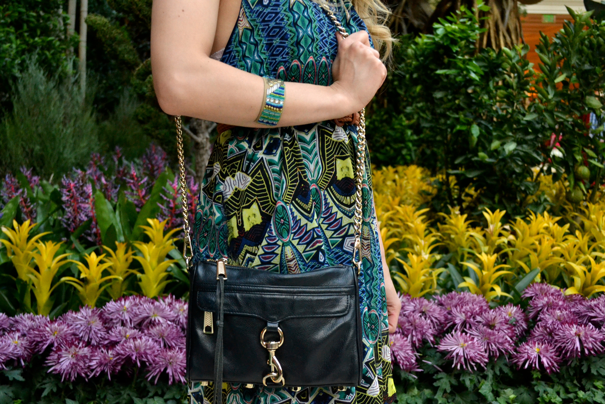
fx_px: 756
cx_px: 302
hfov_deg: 43.6
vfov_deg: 29.9
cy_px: 202
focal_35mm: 45
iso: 1600
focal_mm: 30
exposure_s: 1/125
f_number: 5.6
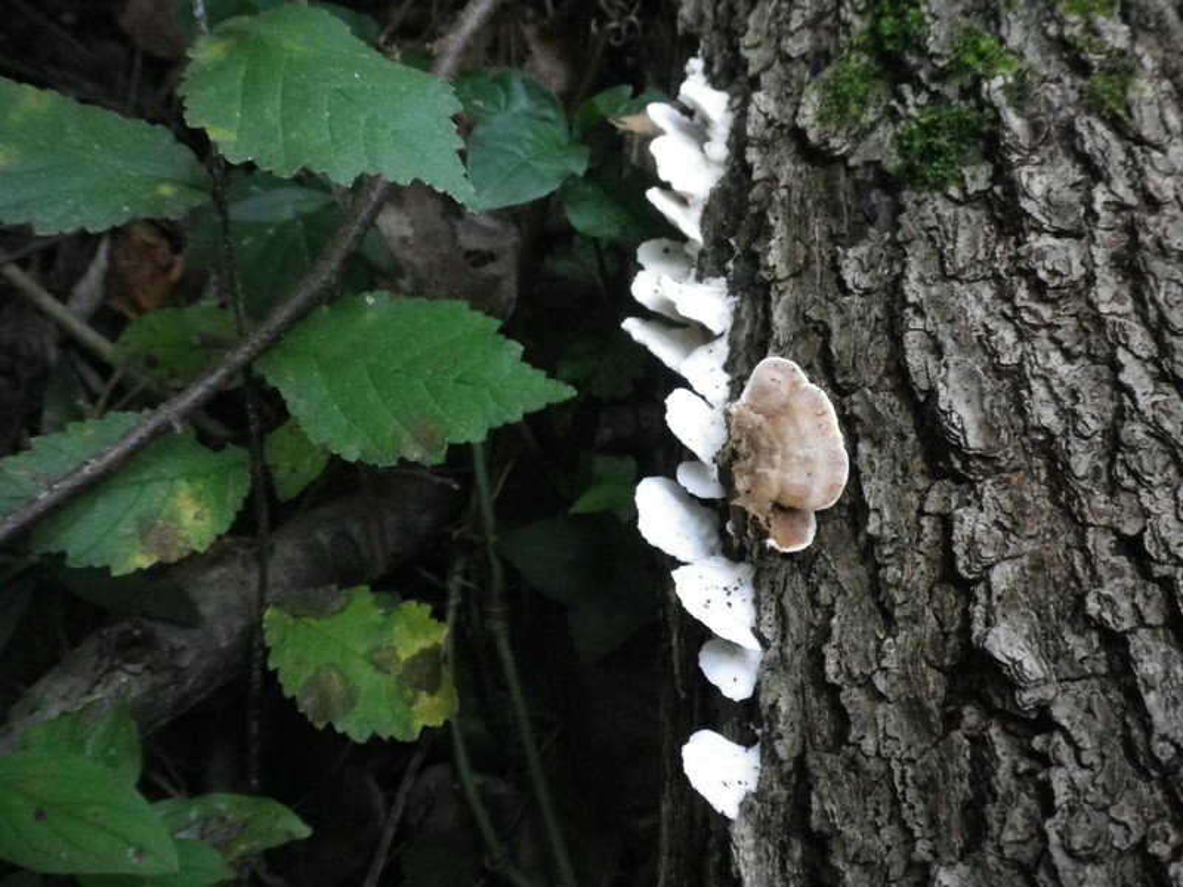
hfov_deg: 52.6
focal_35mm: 35
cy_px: 444
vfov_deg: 40.7
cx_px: 592
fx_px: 1196
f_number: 3.9
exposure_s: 1/100
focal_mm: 6.36
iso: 1000
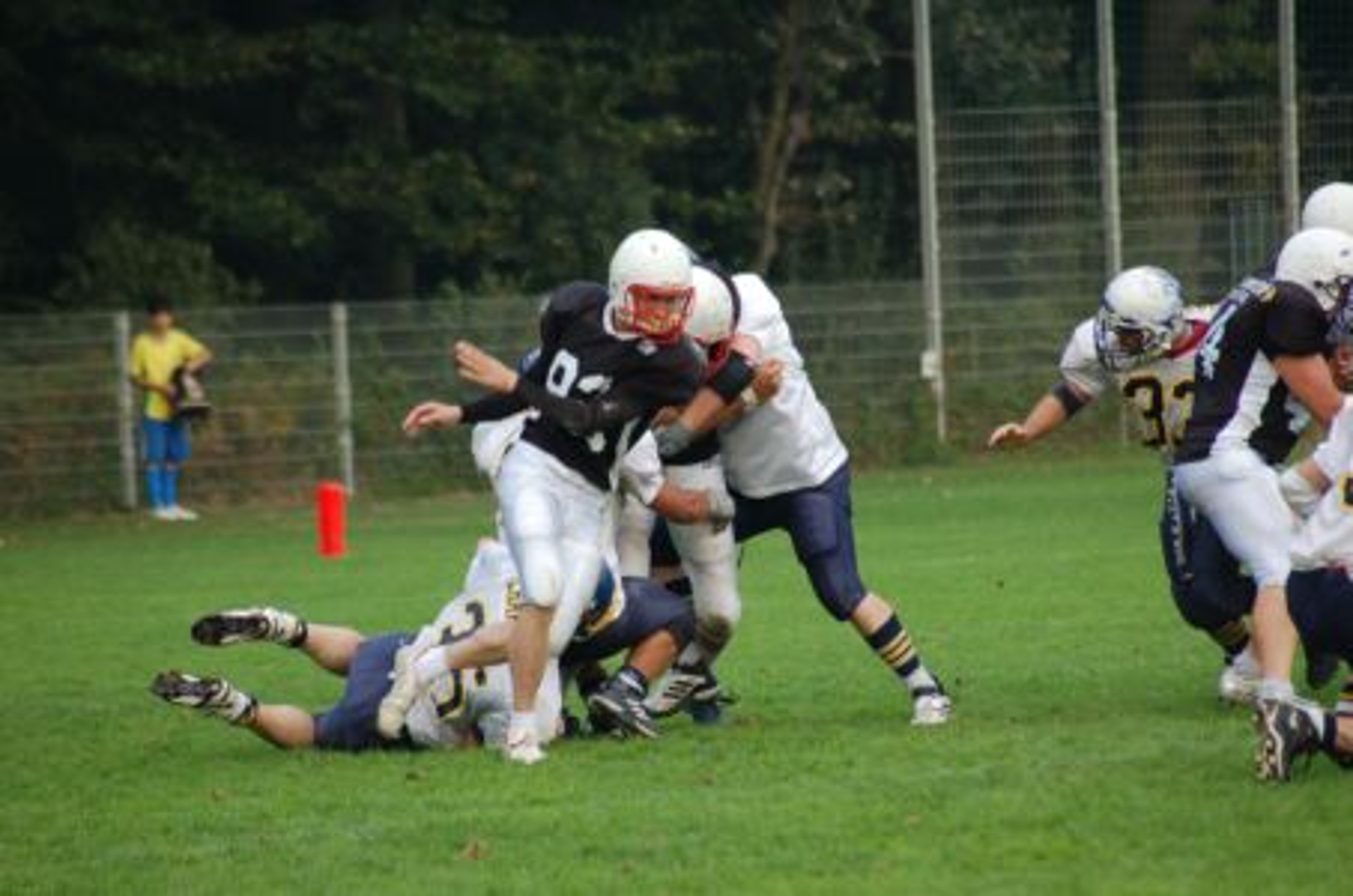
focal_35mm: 292
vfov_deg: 4.7
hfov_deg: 7.1
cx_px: 676
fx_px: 10970
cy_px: 448
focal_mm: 195
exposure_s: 1/500
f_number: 5
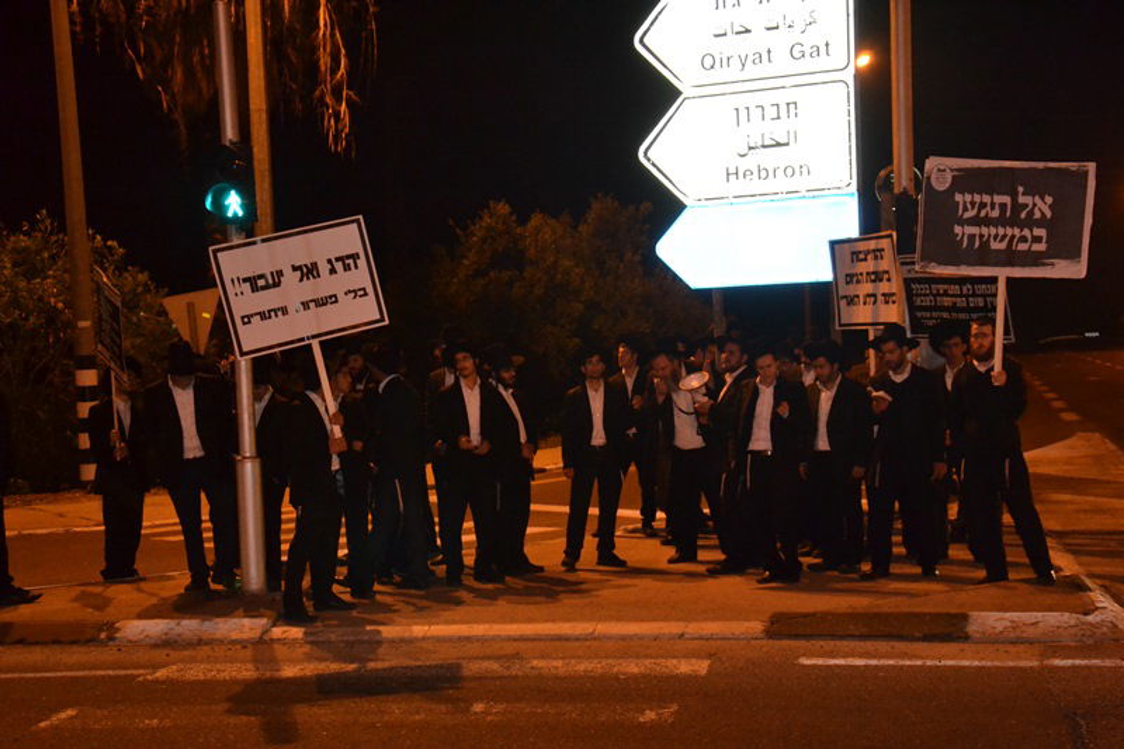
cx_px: 562
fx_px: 1779
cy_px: 374
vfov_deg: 23.8
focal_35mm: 57
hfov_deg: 35.1
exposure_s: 1/60
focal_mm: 38
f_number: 4.5
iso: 3200
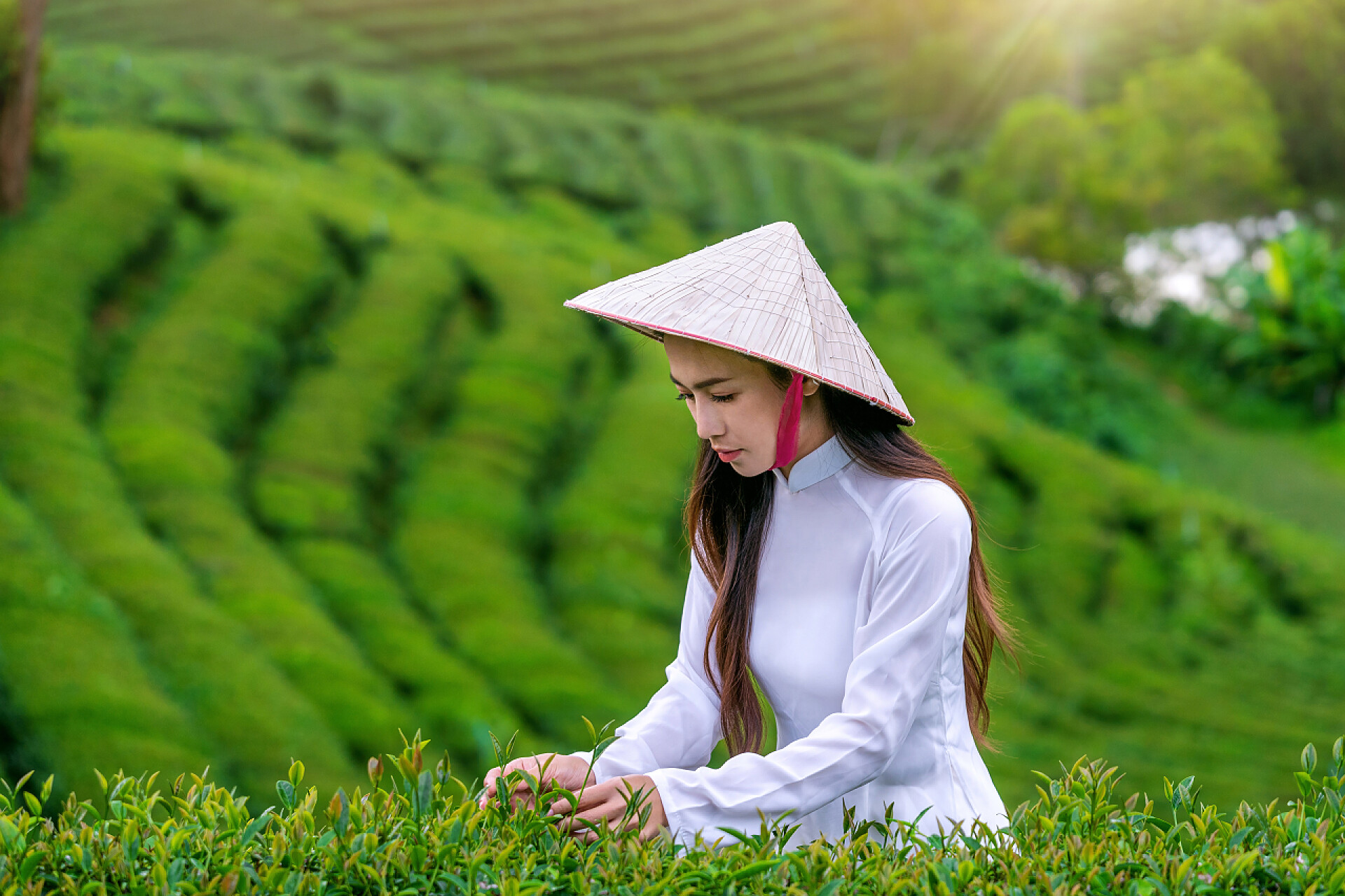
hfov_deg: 16.4
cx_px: 672
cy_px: 448
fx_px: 4670
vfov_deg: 11.0
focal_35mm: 125
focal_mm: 125
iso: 320
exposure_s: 1/60
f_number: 5
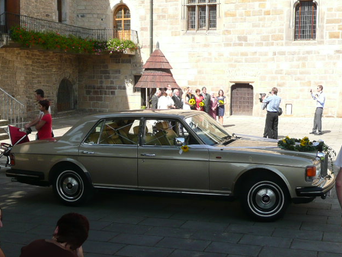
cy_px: 129
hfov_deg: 36.8
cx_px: 171
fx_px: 514
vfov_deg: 28.0
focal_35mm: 52
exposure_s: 1/320
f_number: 3.6
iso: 100
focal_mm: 5.5
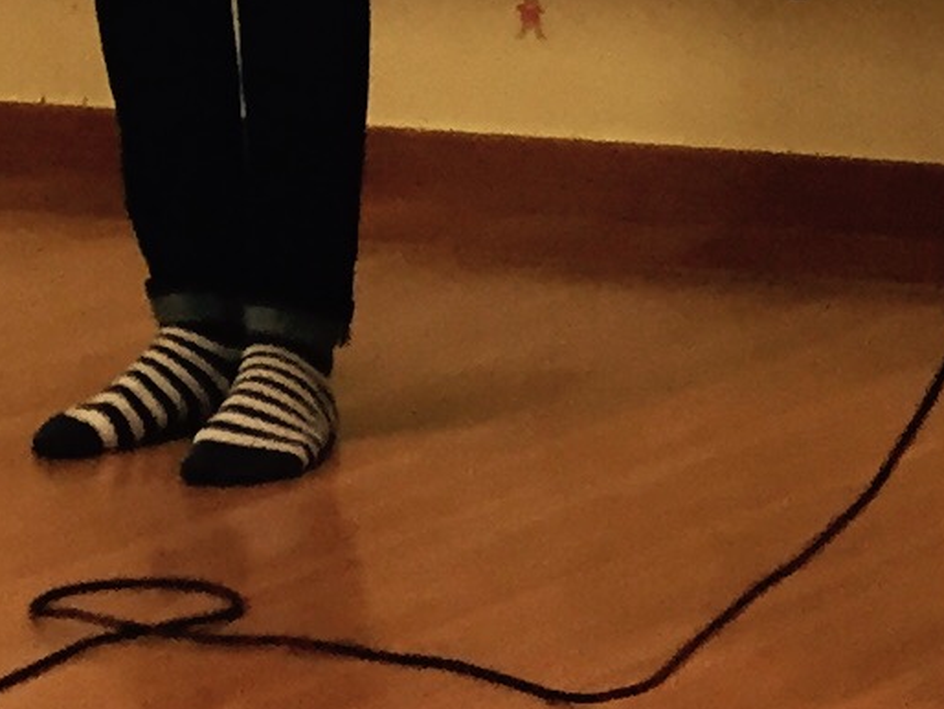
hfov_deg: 10.7
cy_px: -1201
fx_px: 5020
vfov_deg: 7.4
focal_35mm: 184
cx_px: 79
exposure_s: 1/30
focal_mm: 4.15
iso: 100
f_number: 2.2
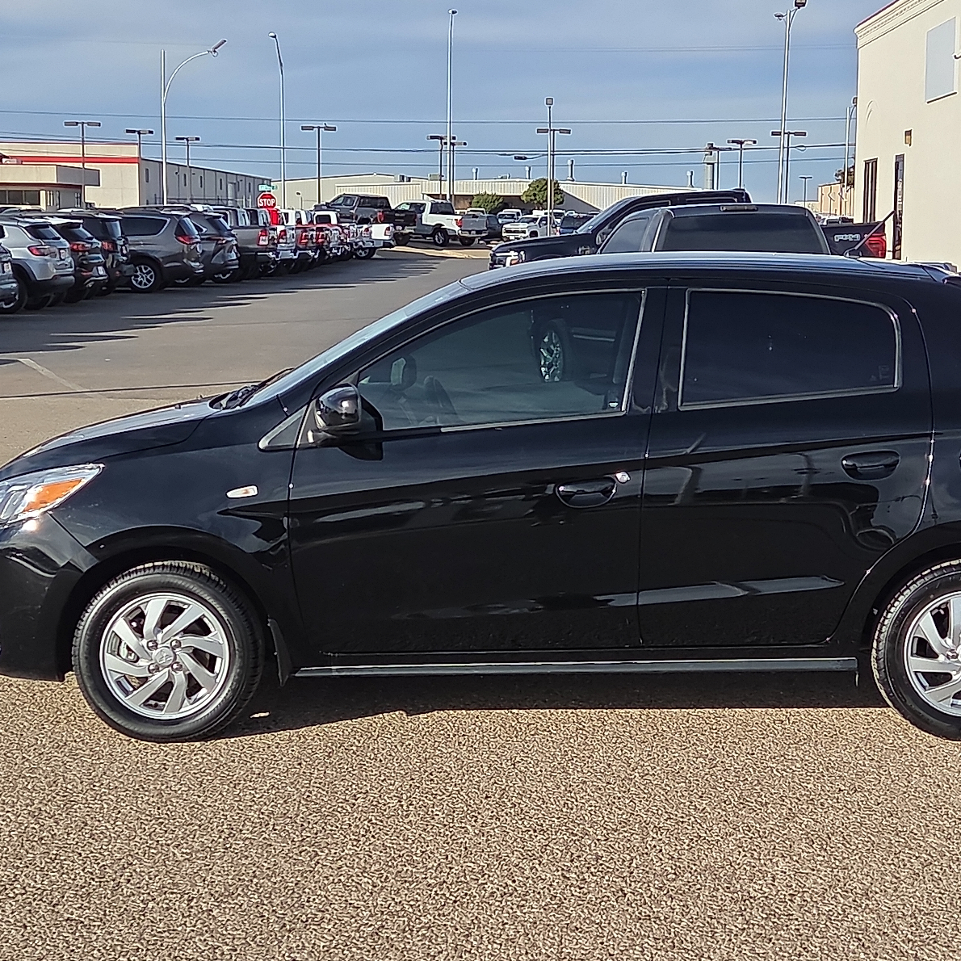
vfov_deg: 27.3
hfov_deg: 27.3
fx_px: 1979
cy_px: 480
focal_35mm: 63
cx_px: 528
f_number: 1.8
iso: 25
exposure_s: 1/2500
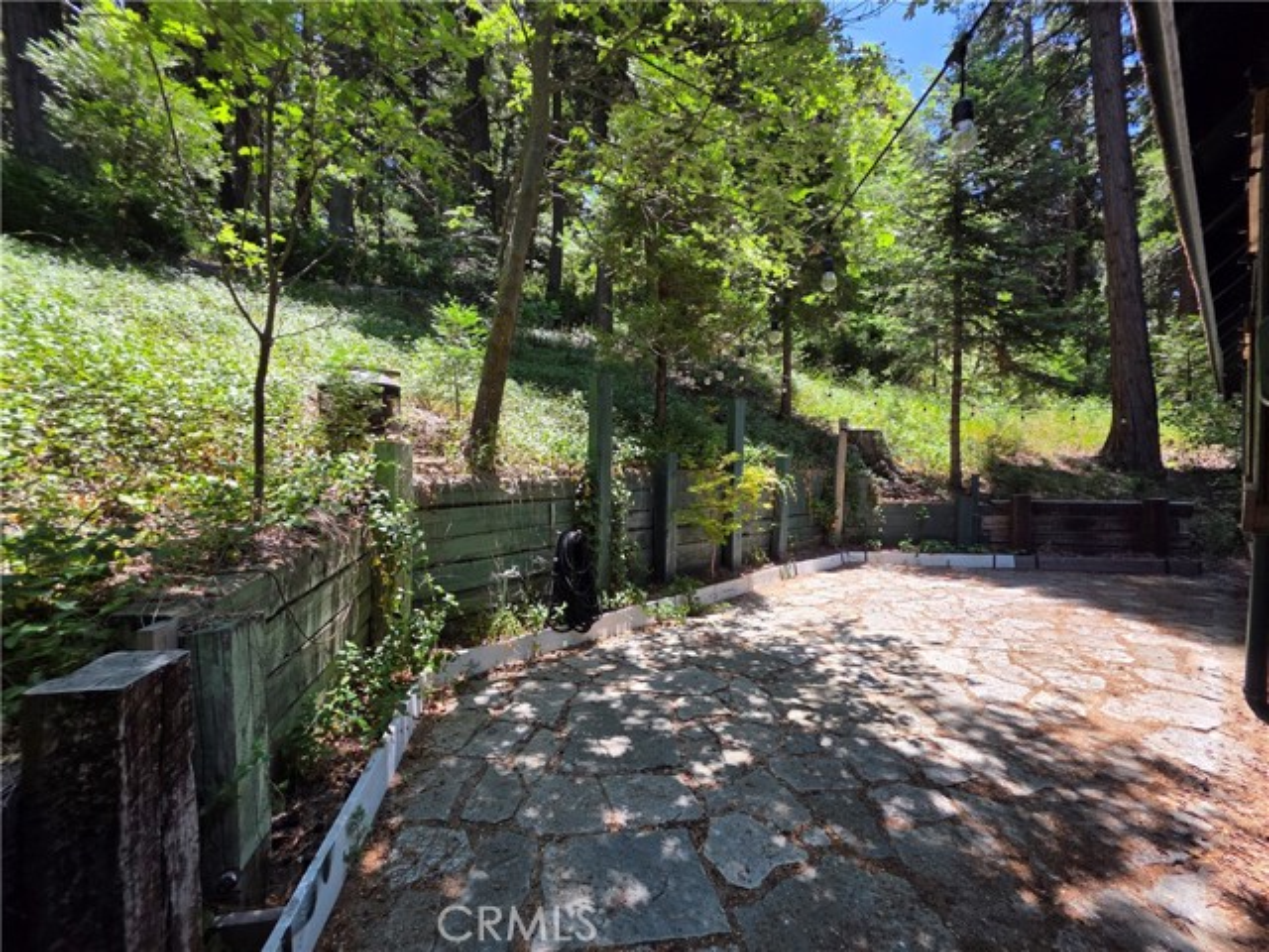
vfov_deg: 89.9
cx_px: 634
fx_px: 477
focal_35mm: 13
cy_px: 476
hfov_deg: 106.2
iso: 40
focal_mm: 2.2
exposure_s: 1/536
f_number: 1.9
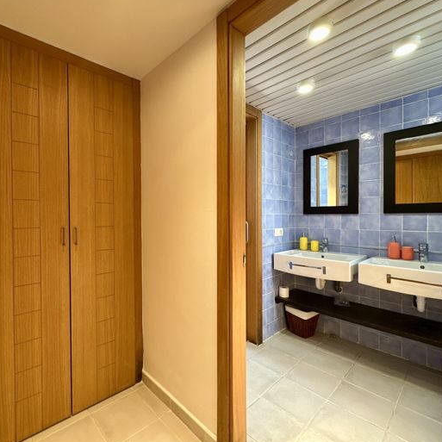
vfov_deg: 84.0
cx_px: 184
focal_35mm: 17
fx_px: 246
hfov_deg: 83.3
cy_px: 219
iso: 200
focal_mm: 2.22
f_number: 2.2
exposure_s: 1/50
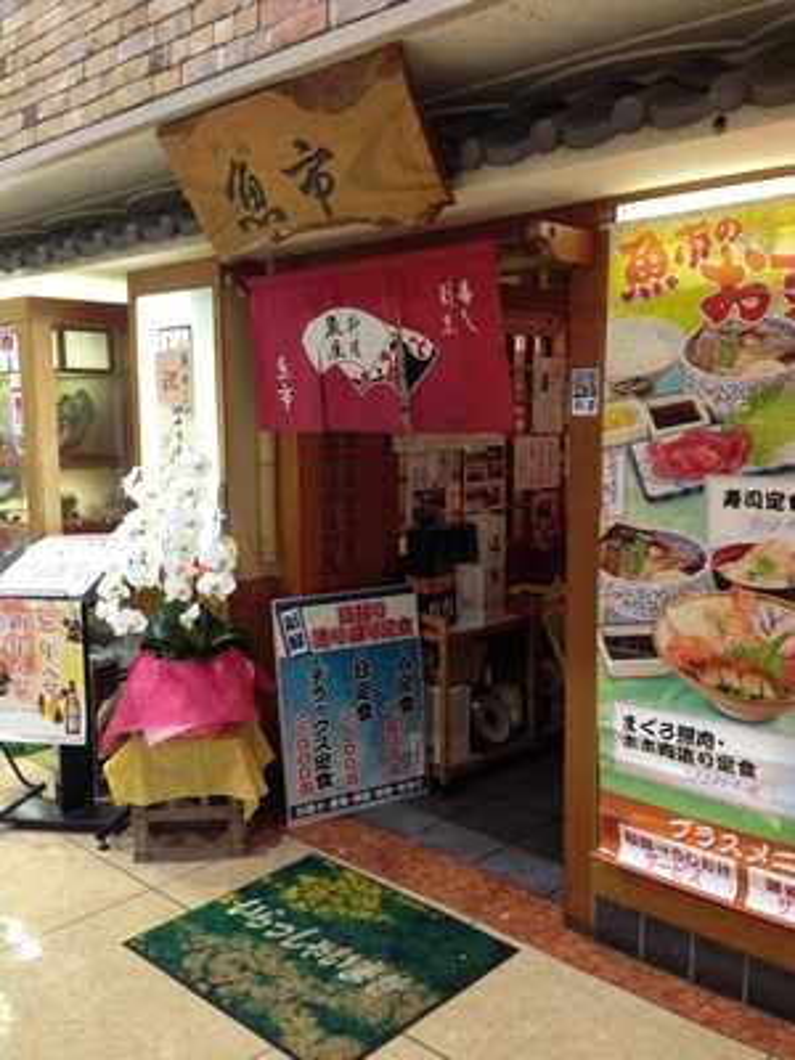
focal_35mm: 33
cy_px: 530
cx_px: 398
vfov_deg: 55.4
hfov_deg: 42.9
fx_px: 1011
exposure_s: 1/20
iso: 80
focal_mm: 4.12
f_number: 2.4
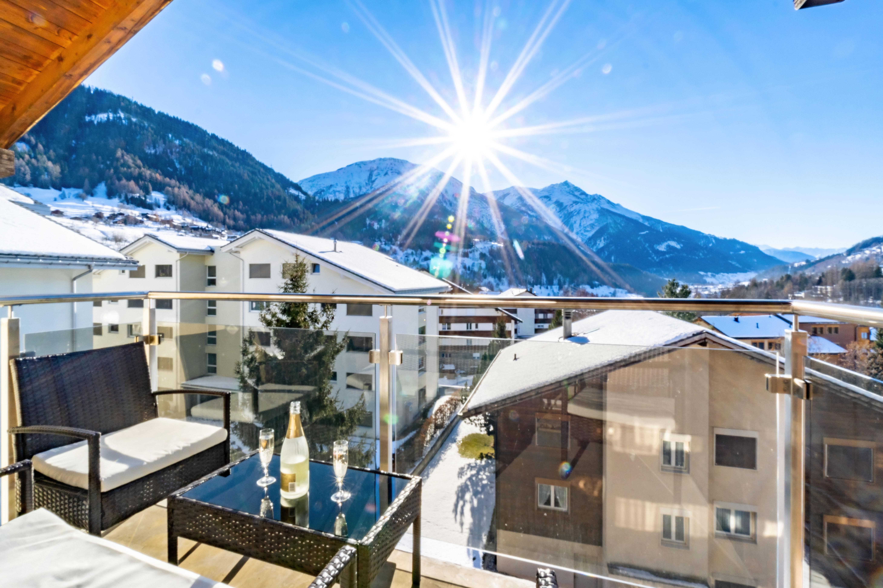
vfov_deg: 77.3
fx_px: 368
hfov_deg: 100.4
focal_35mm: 15
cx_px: 442
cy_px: 294
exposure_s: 1/30
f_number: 22
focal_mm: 10
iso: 100
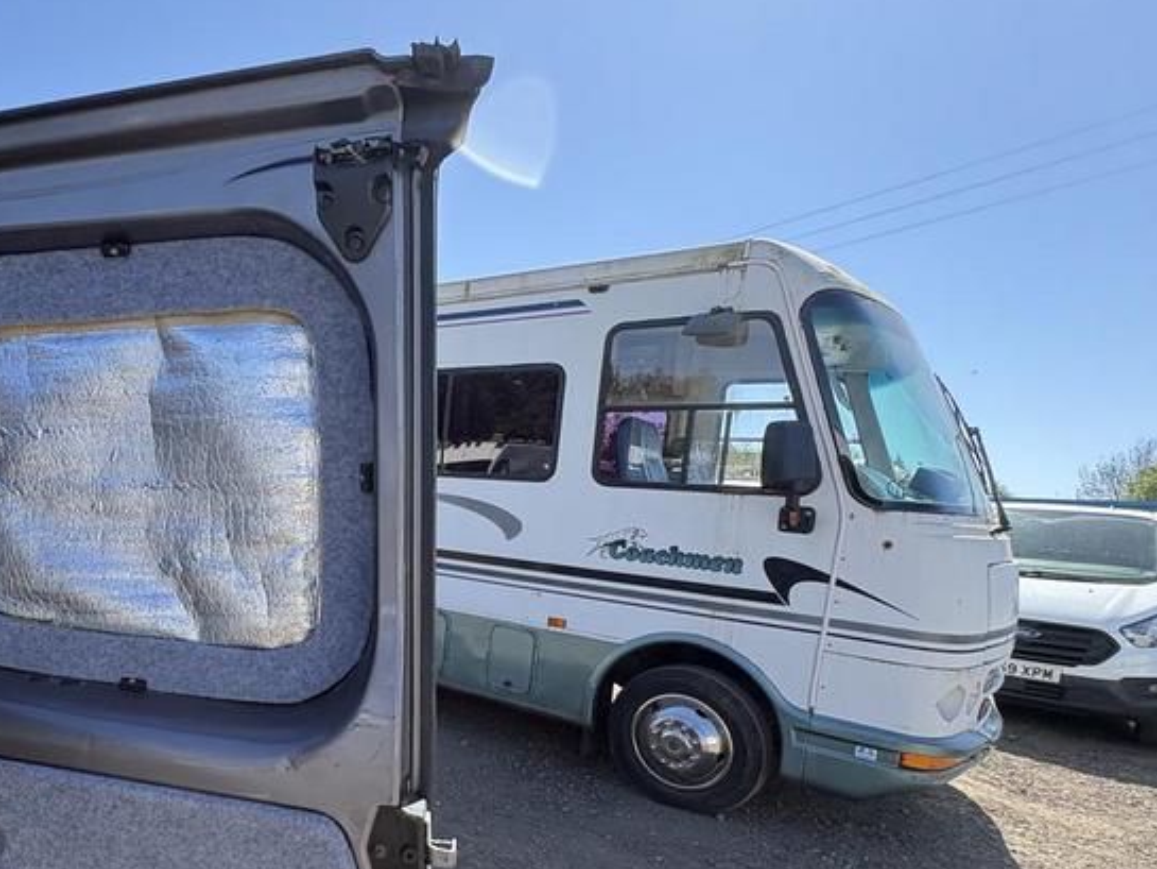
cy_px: 563
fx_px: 769
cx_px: 291
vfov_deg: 57.9
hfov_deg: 69.1
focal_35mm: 23
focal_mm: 2.22
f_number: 2.2
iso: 64
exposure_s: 1/578
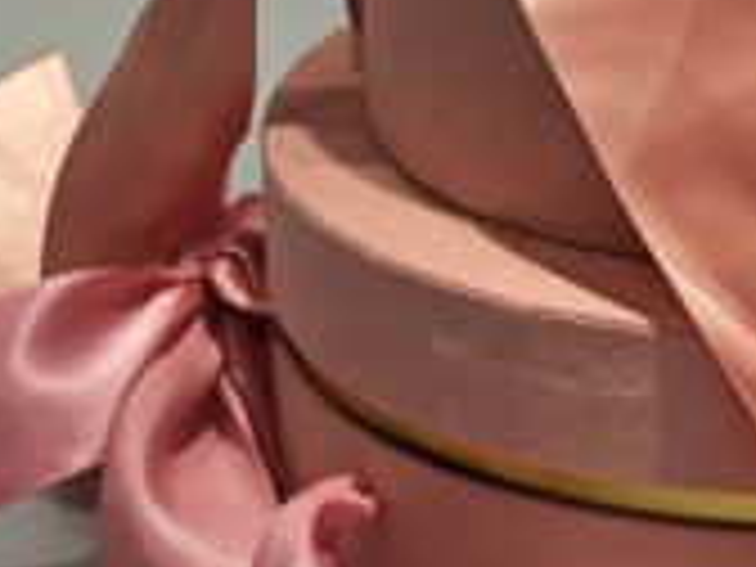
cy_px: 144
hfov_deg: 6.9
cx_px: 828
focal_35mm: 285
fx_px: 6224
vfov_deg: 5.2
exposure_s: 1/100
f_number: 2
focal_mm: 10.1
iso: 125
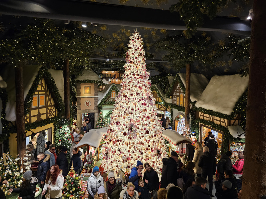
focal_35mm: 23
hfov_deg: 73.9
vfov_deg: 58.9
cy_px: 100
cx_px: 133
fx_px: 177
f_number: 1.7
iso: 200
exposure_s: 1/50
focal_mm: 6.3
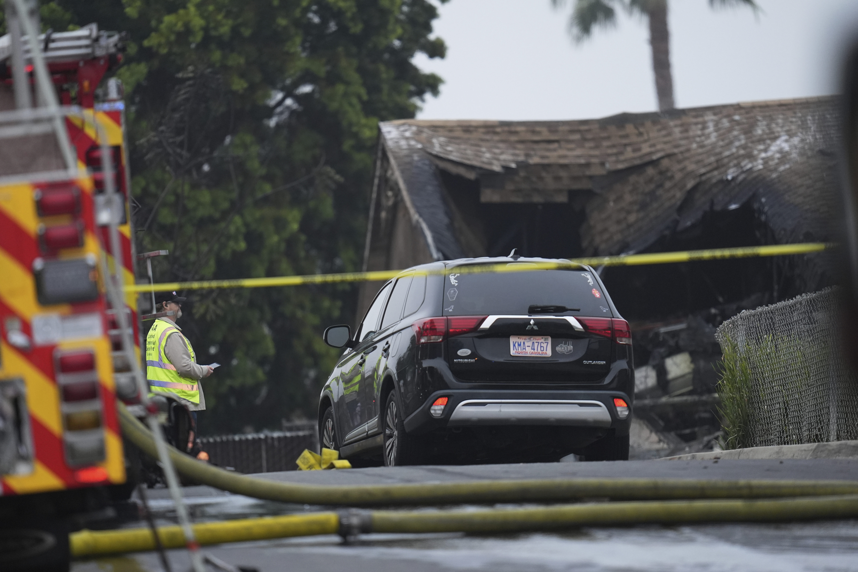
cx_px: 429
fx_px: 9533
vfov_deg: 3.4
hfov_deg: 5.2
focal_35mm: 400
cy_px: 286
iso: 2000
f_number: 2.8
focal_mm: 400
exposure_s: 1/1000
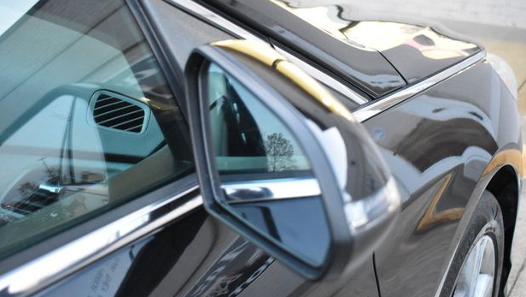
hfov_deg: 40.9
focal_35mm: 51
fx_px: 705
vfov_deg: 23.7
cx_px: 259
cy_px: 150
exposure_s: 1/40
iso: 3200
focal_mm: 31
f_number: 4.2
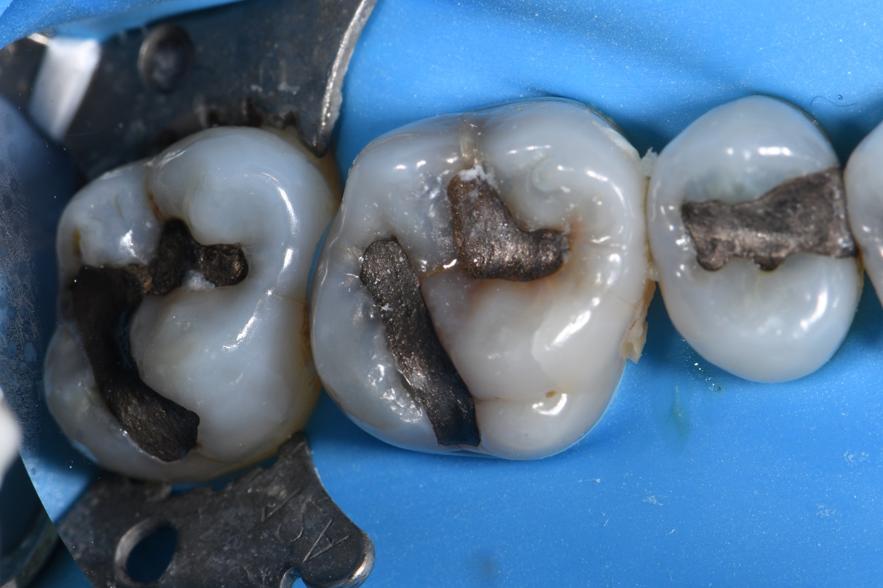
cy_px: 294
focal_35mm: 157
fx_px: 3849
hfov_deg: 13.1
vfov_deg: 8.7
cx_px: 442
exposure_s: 1/160
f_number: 32
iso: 200
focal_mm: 105
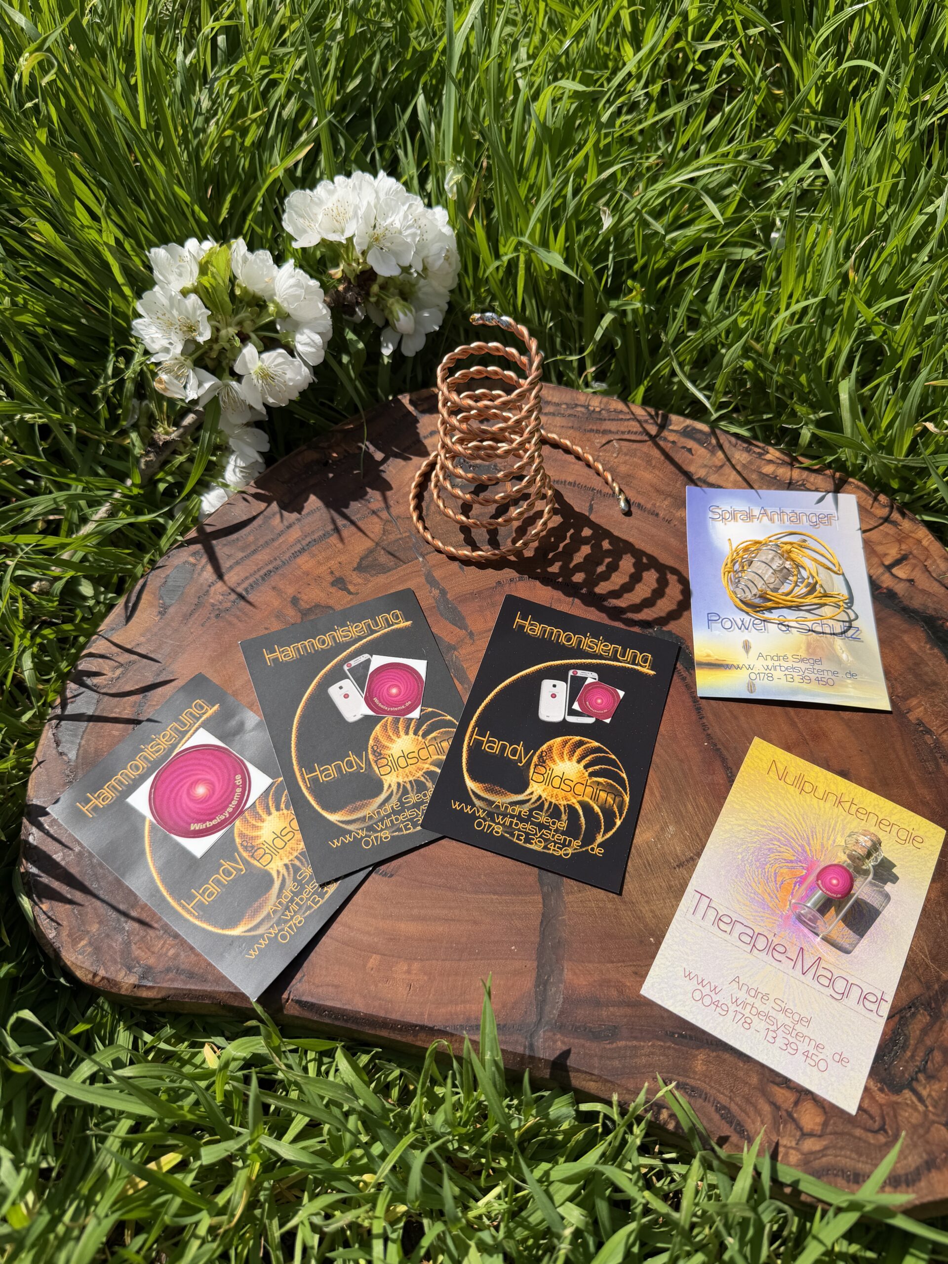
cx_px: 474
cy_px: 632
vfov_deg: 71.6
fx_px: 876
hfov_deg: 56.8
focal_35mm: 24
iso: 80
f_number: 1.78
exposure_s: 1/4673
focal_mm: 6.76
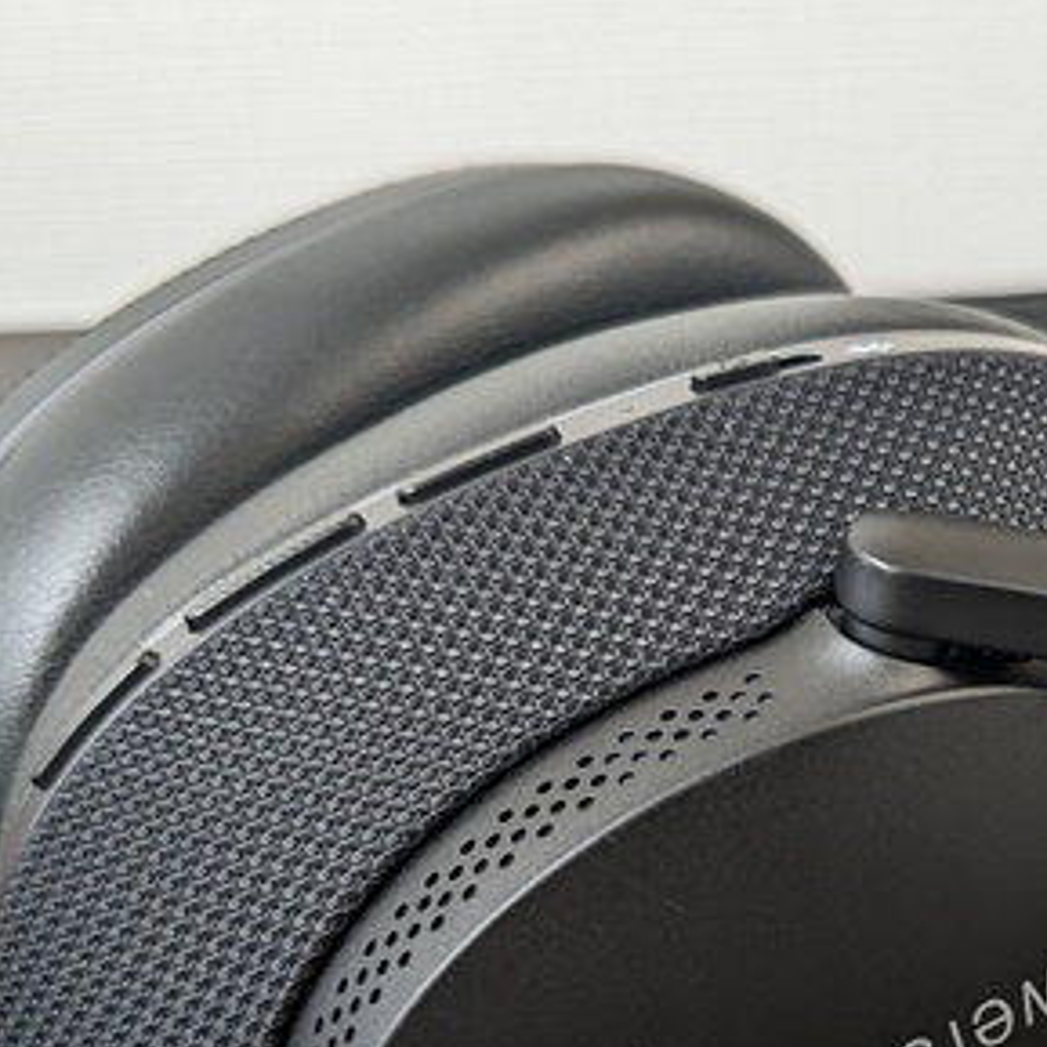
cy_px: 754
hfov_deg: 29.6
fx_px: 1882
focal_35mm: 55
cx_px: 969
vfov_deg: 30.7
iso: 231
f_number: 1.73
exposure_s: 1/50
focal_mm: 4.38
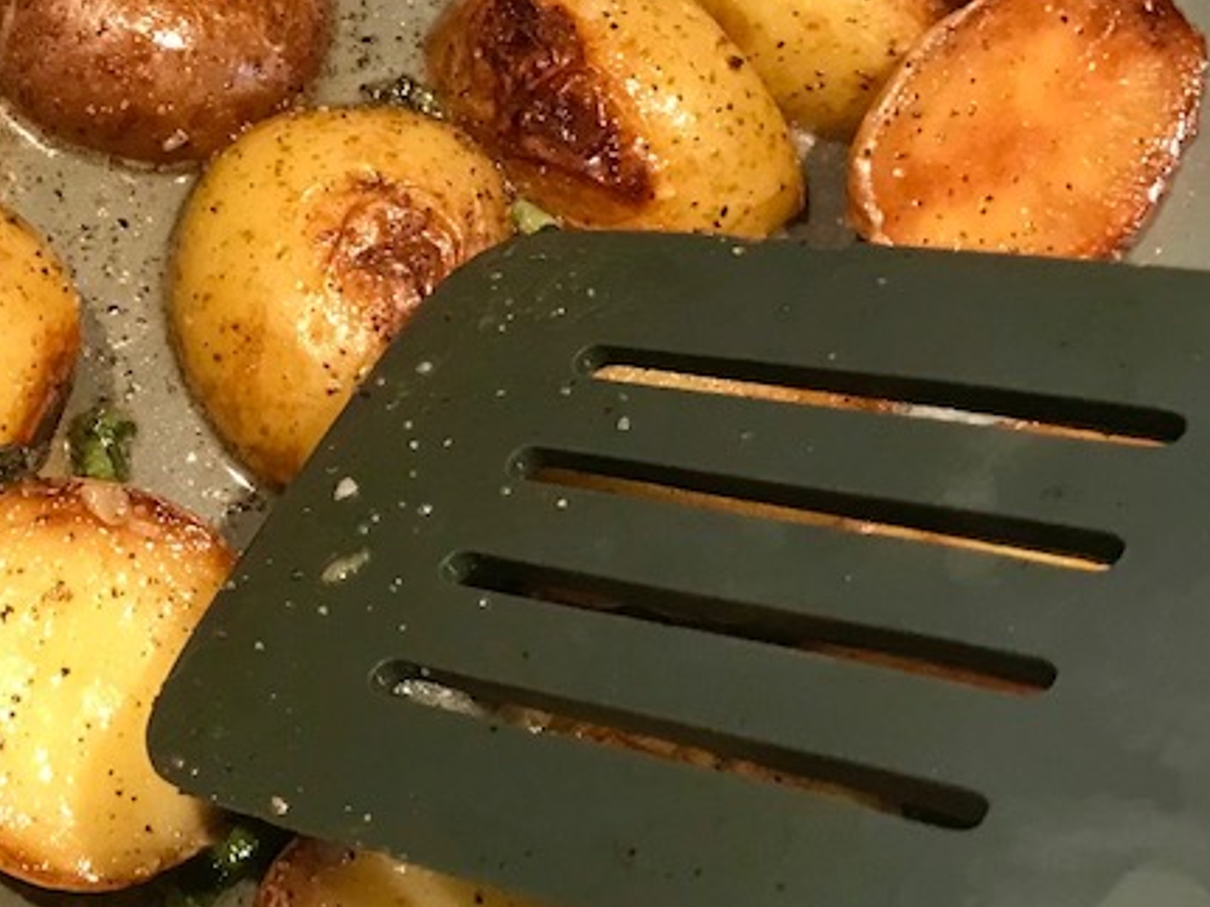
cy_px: 329
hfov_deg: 23.4
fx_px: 2726
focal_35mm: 78
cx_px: -152
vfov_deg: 18.9
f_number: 1.8
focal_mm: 3.99
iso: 40
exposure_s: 1/15
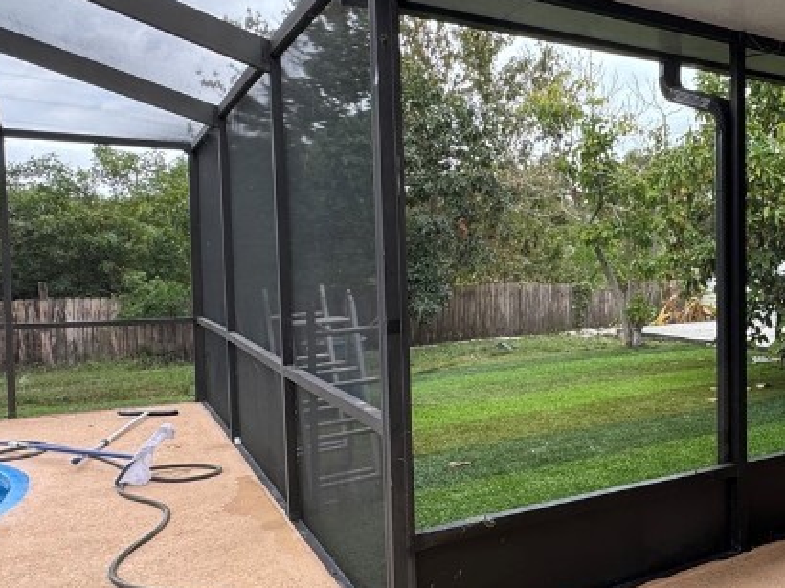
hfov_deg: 48.1
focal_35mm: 35
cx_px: 682
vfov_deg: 40.7
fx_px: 793
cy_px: 301
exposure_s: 1/99
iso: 50
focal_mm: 2.22
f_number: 2.2
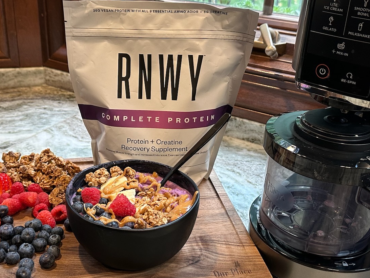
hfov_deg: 41.9
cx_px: 150
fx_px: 481
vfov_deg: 32.2
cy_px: 138
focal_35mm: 45
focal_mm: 6.86
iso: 200
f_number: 1.78
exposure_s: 1/120
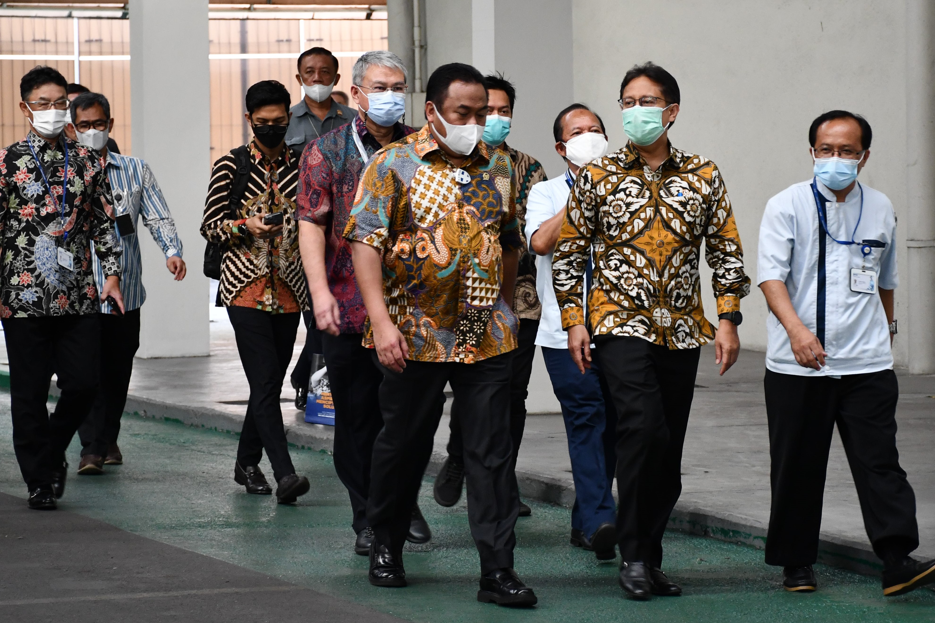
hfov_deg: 17.8
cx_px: 458
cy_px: 305
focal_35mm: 115
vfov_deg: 11.9
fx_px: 2987
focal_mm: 75
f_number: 5
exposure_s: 1/125
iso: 1600
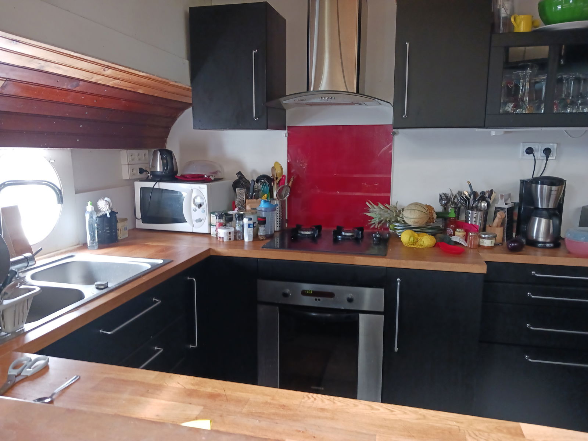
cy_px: 220
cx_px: 294
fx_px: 459
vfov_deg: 51.4
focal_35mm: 27
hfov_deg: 65.3
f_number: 1.8
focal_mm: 4
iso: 200
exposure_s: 1/33.3
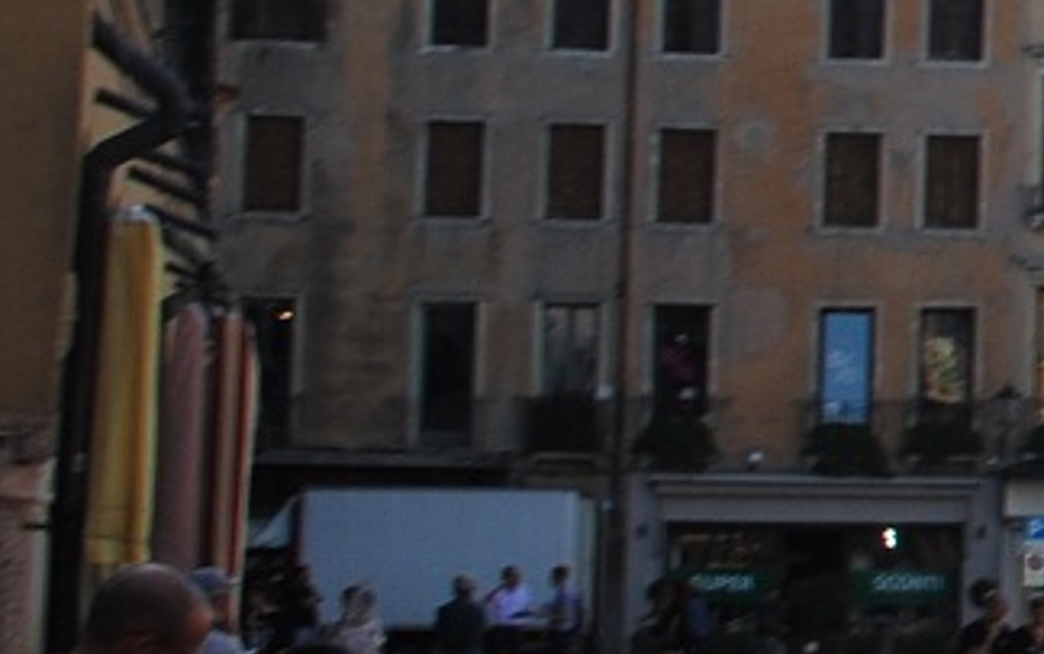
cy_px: -29
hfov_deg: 8.8
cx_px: 3013
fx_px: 5723
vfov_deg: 6.5
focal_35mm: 201
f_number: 8
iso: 100
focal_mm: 22
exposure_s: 1/200
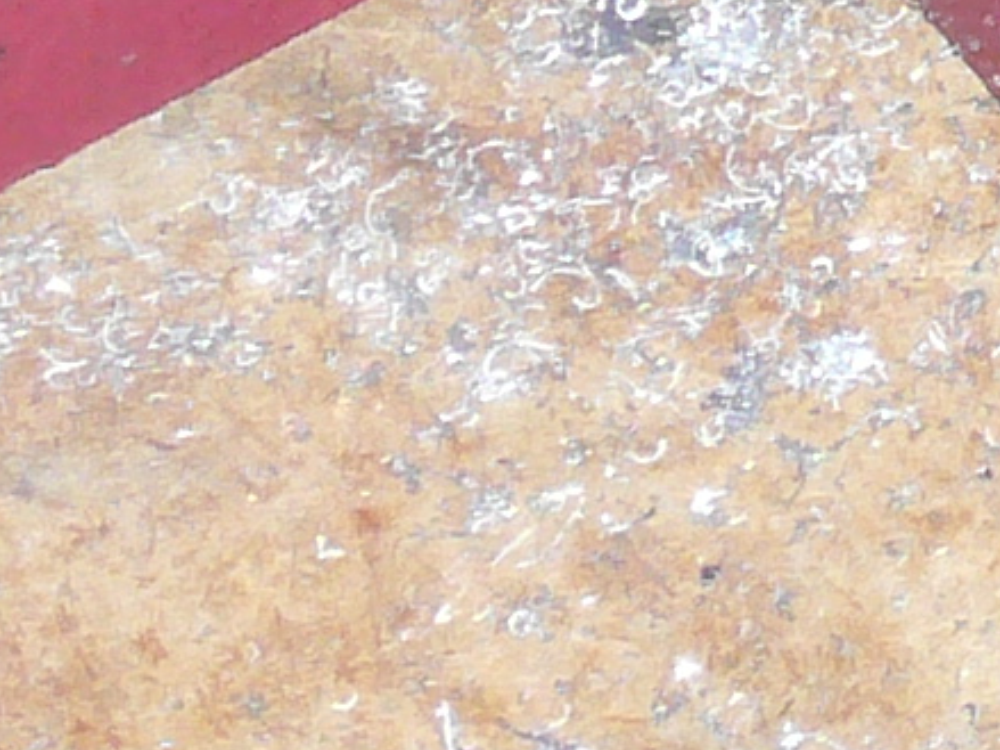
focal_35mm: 476
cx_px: 2344
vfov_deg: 3.1
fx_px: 13747
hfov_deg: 4.1
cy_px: -1192
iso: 200
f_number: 4.3
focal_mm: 11.2
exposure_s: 1/30
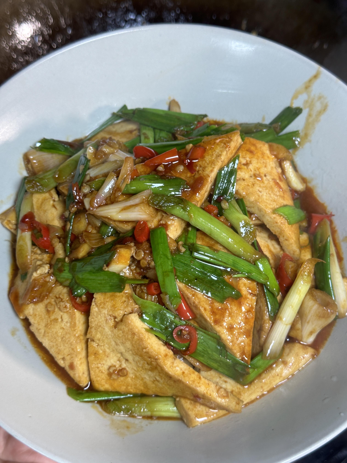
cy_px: 232
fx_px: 642
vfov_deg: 39.7
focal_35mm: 48
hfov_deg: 30.3
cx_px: 174
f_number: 1.78
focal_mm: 6.86
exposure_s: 1/100
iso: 80
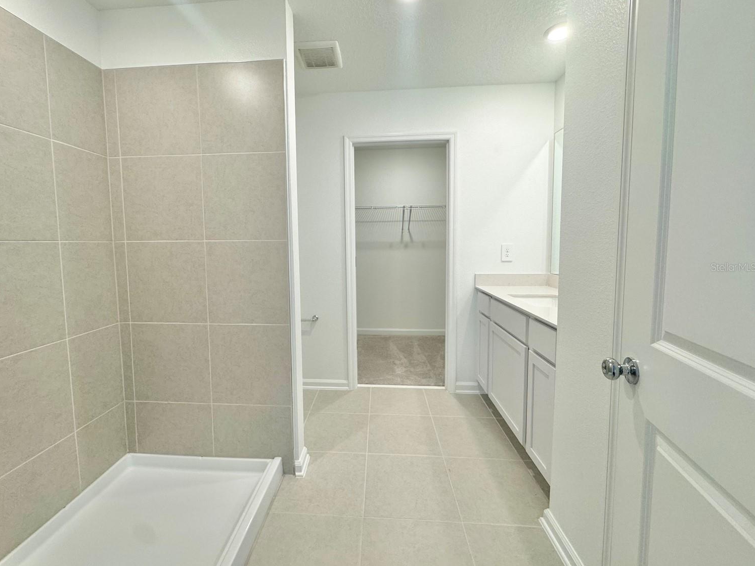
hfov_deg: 98.0
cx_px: 354
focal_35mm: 15
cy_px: 267
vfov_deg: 81.7
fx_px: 327
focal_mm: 2.22
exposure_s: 1/120
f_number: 2.2
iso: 200
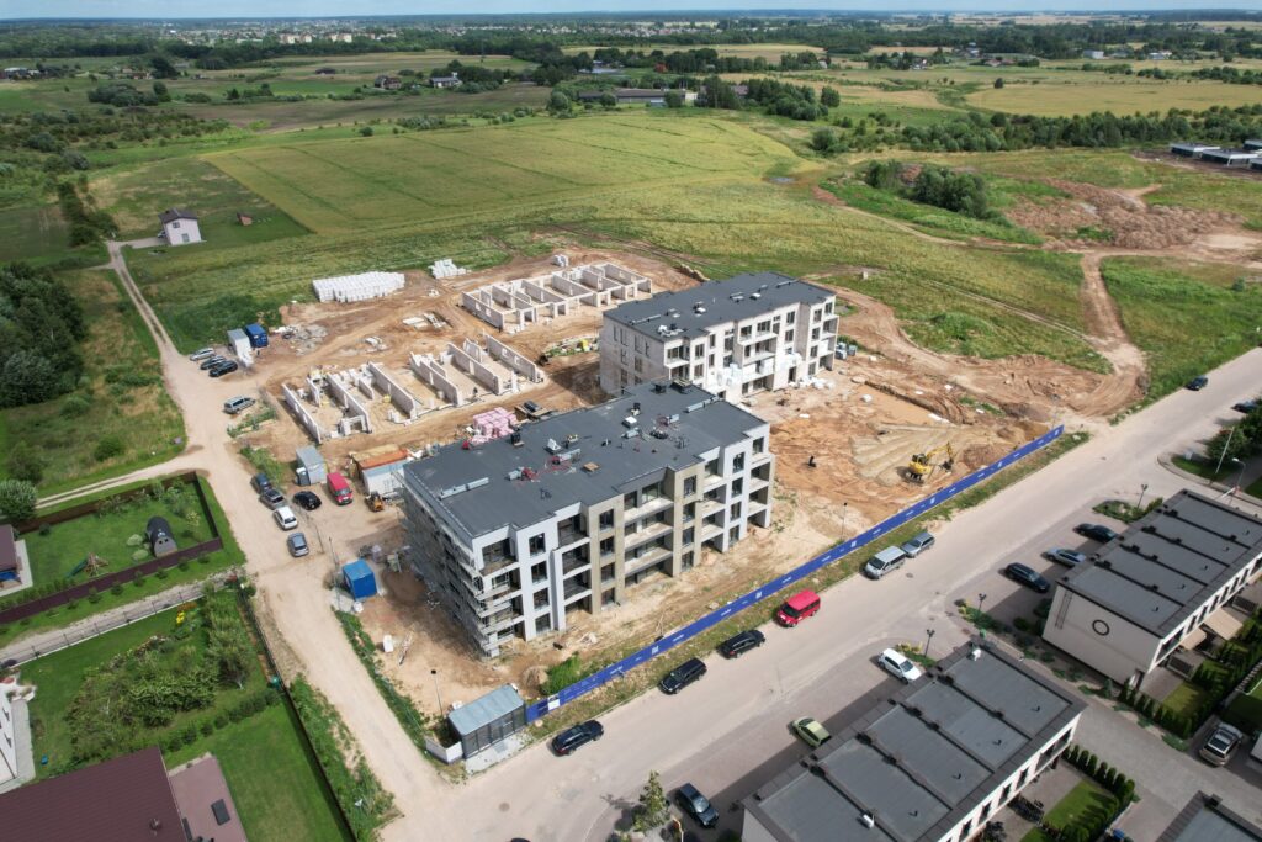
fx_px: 771
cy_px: 421
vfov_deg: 57.2
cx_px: 631
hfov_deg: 78.6
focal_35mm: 22
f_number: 2.8
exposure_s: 1/2000
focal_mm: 8.38
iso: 110
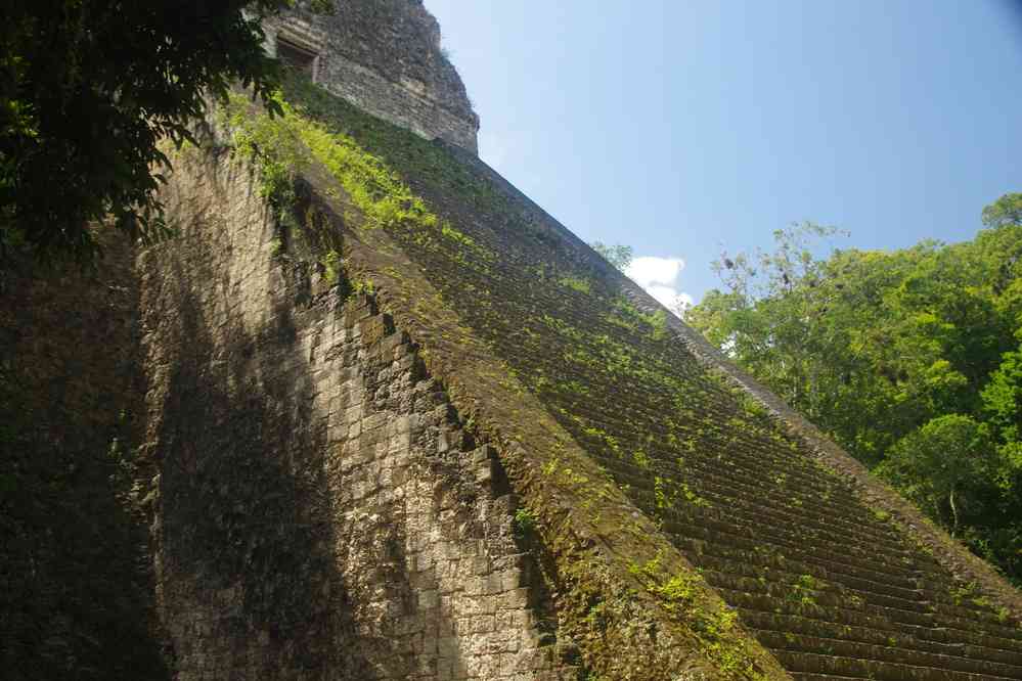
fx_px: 1065
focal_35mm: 38
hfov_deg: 51.3
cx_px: 511
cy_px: 340
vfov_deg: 35.5
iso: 200
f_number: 10
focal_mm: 25
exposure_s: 1/50
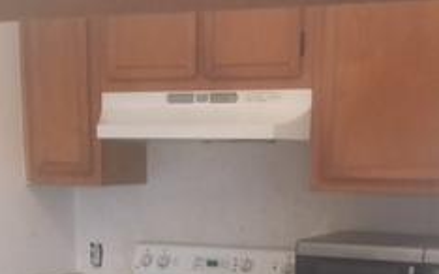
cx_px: 236
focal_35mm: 84
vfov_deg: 14.2
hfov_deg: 24.6
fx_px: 1005
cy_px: 447
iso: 32
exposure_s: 1/15
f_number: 2.2
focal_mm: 4.15
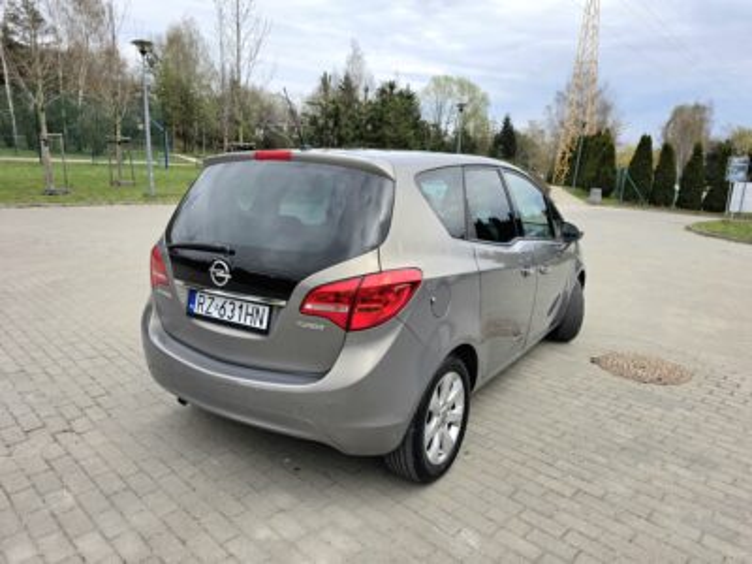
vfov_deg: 58.9
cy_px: 282
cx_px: 376
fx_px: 500
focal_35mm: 23
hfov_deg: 73.9
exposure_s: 1/5000
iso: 64
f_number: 1.4
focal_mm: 6.5
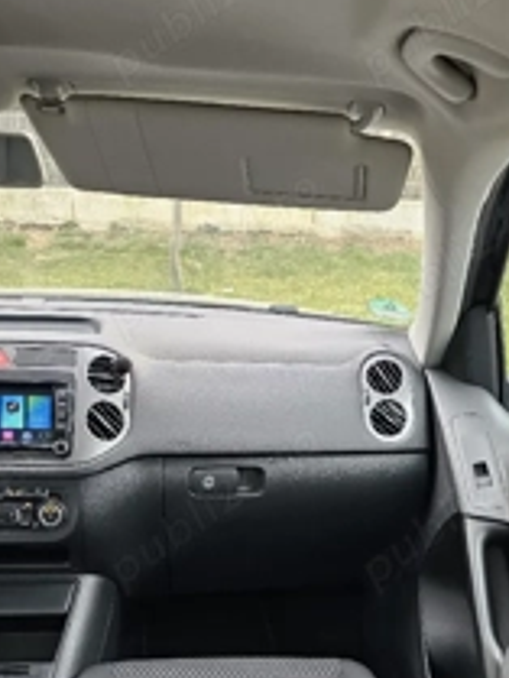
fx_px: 862
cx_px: 279
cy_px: 545
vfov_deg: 41.1
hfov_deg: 32.9
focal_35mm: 44
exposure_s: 1/101
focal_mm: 6.3
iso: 125
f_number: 1.7
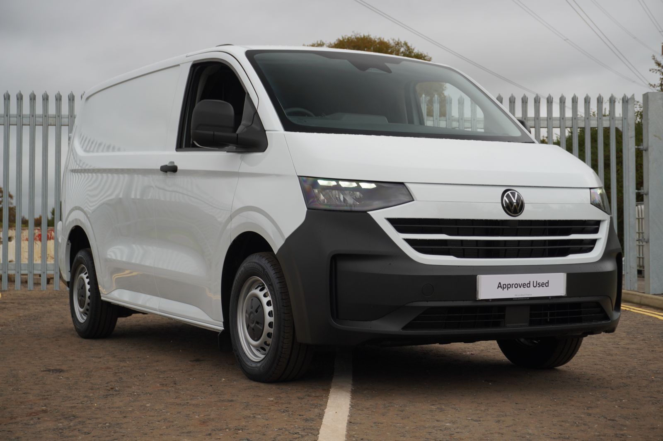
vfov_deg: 22.0
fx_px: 1132
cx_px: 332
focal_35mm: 62
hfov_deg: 32.7
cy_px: 220
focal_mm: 41
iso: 160
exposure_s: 1/90
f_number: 5.6
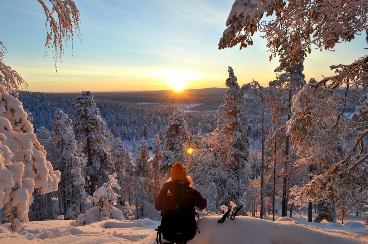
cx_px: 184
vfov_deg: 47.8
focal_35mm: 27
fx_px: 276
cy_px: 122
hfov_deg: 67.4
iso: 200
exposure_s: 1/200
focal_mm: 18
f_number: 7.1
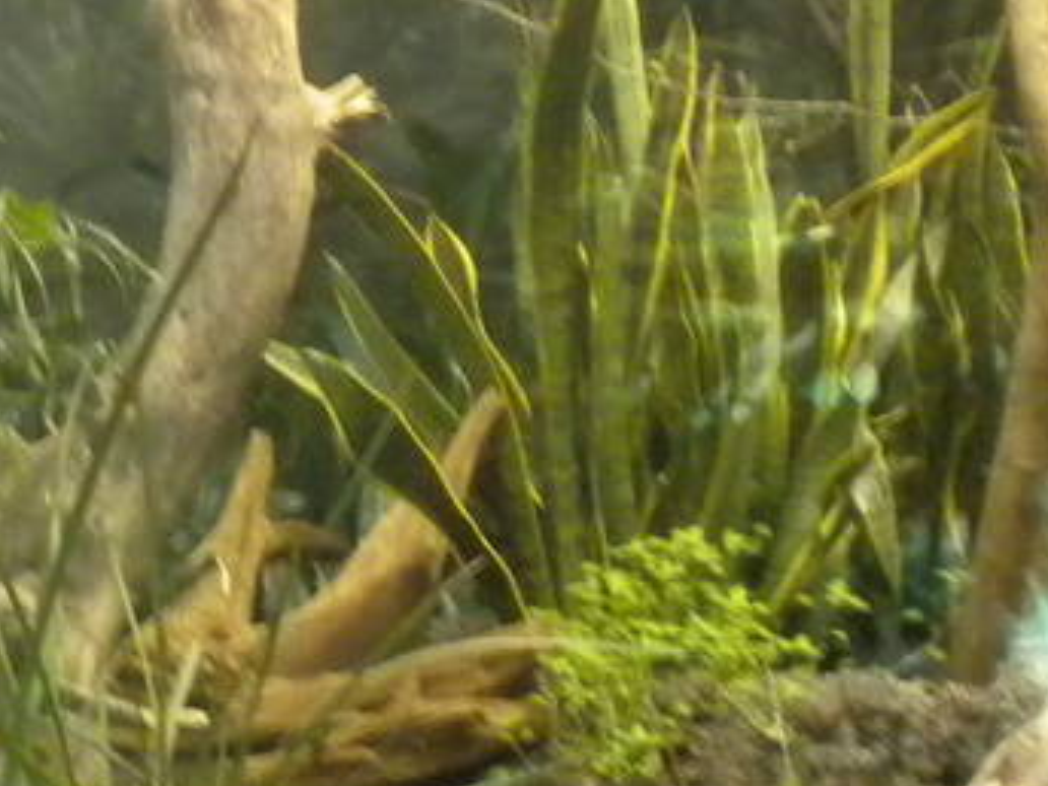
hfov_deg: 11.4
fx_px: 5207
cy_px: 606
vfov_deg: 8.6
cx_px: -52
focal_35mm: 172
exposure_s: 1/28.5
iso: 400
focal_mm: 6.6
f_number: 3.5
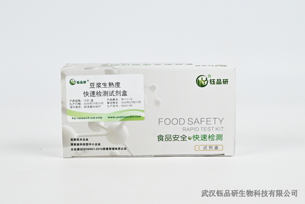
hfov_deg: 27.0
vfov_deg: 18.2
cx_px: 152
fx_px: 635
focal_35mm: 75
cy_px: 102
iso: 1250
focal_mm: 50
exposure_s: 1/160
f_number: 11
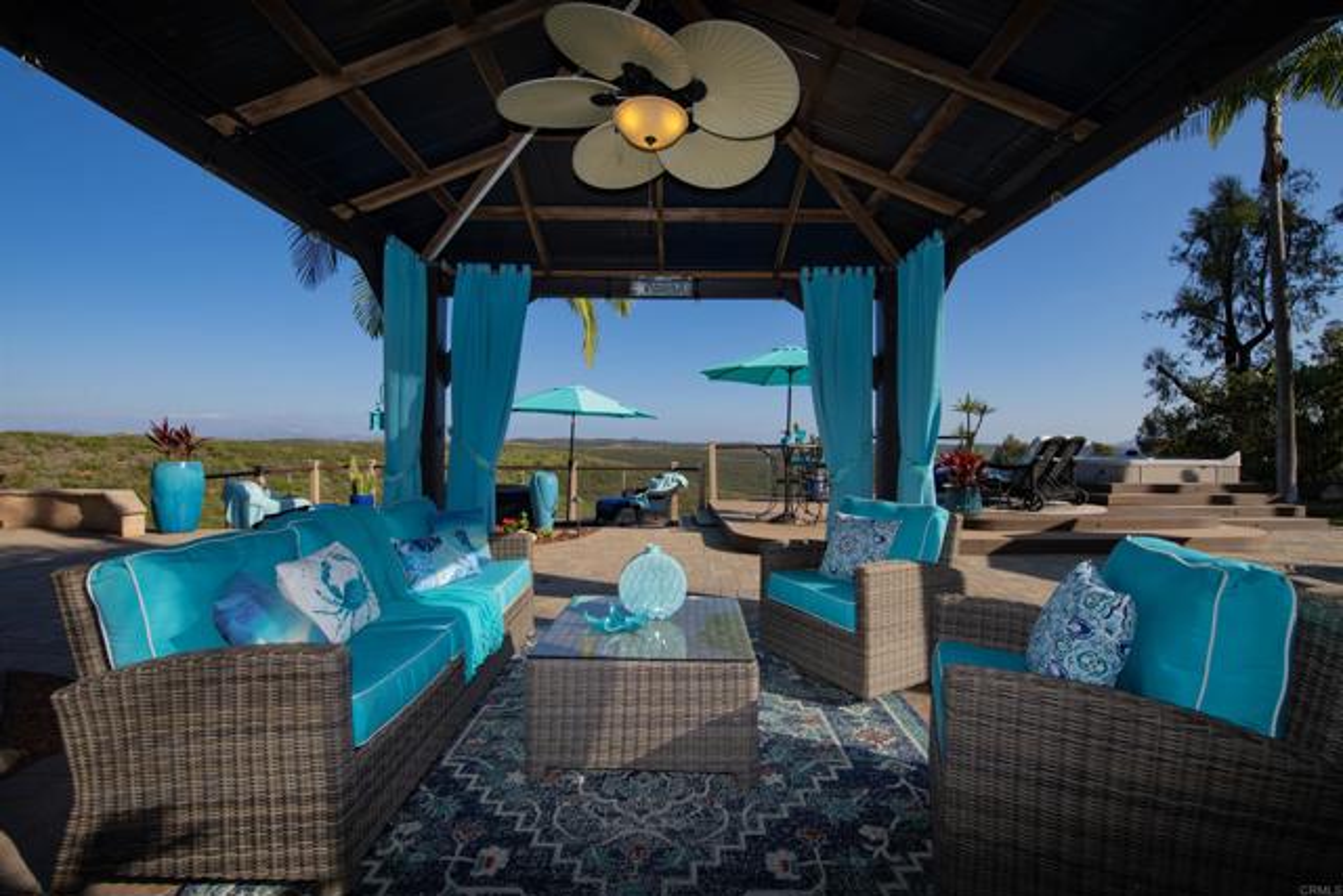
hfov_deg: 104.2
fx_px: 522
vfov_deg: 81.2
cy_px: 448
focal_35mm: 14
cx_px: 672
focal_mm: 14
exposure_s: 1/250
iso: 160
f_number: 9
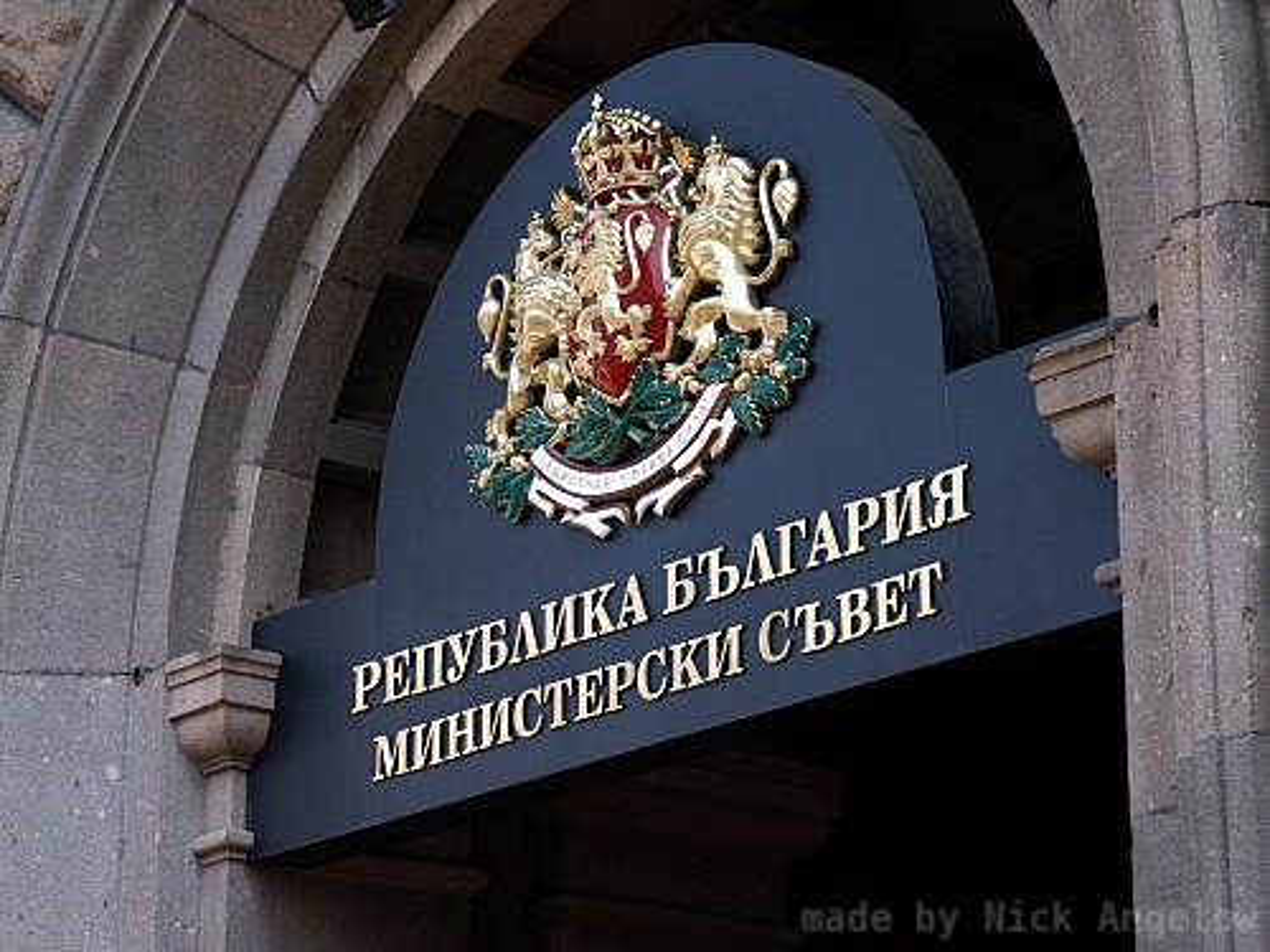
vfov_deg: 12.0
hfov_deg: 16.0
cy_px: 476
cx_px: 635
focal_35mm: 123
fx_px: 4513
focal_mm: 31.21
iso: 100
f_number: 6.7
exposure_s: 1/125
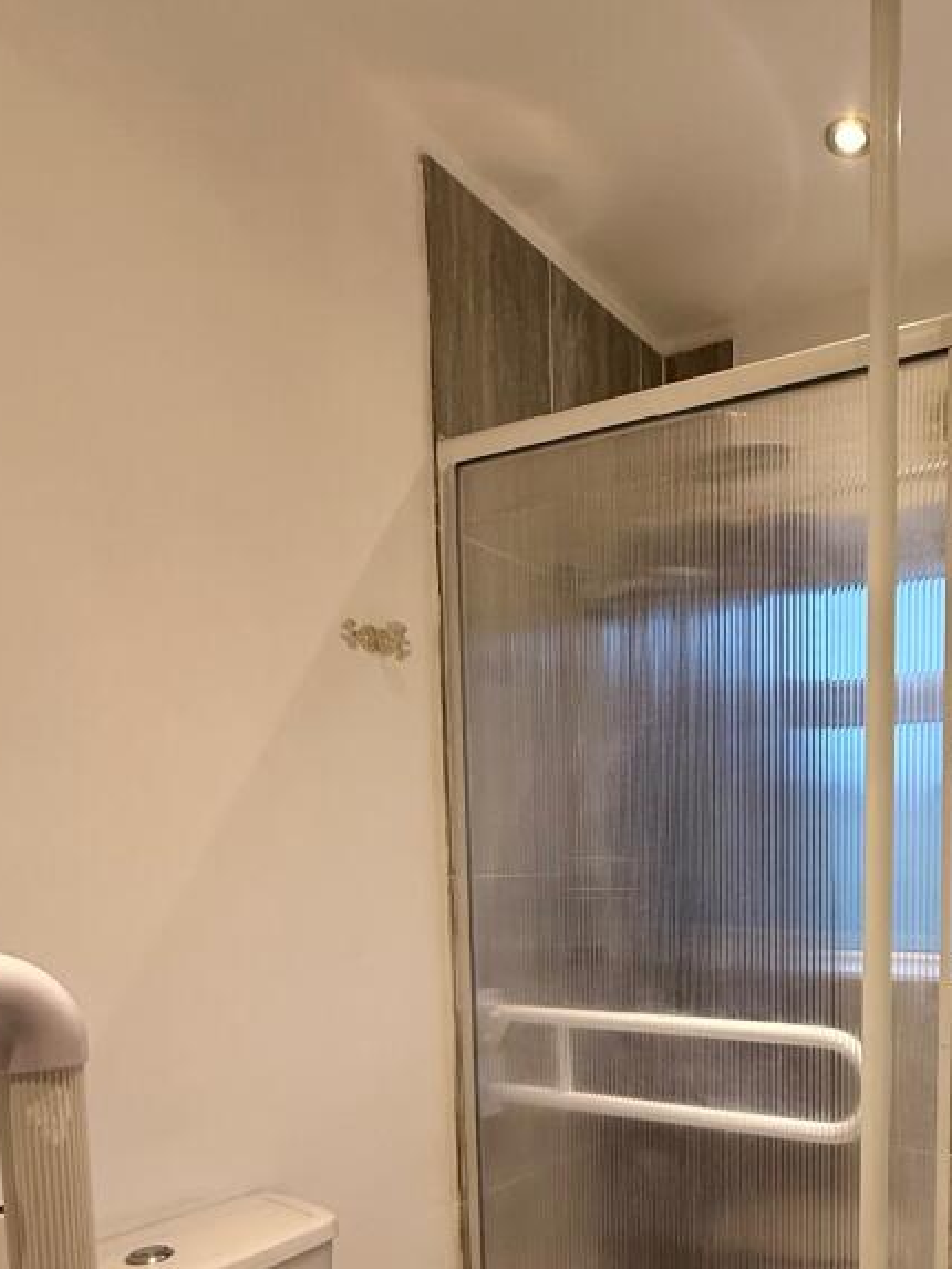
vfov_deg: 65.2
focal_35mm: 25
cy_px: 952
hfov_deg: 50.1
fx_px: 916
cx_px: 817
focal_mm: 2.22
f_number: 2.2
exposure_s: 1/100
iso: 160
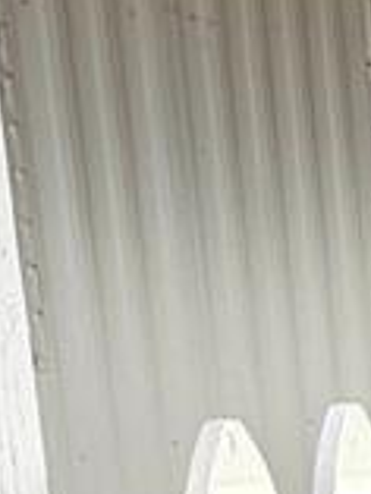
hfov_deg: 10.7
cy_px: 466
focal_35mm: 107
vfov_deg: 18.0
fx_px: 1527
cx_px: 1031
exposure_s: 1/246
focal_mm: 2.22
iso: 40
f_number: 2.2
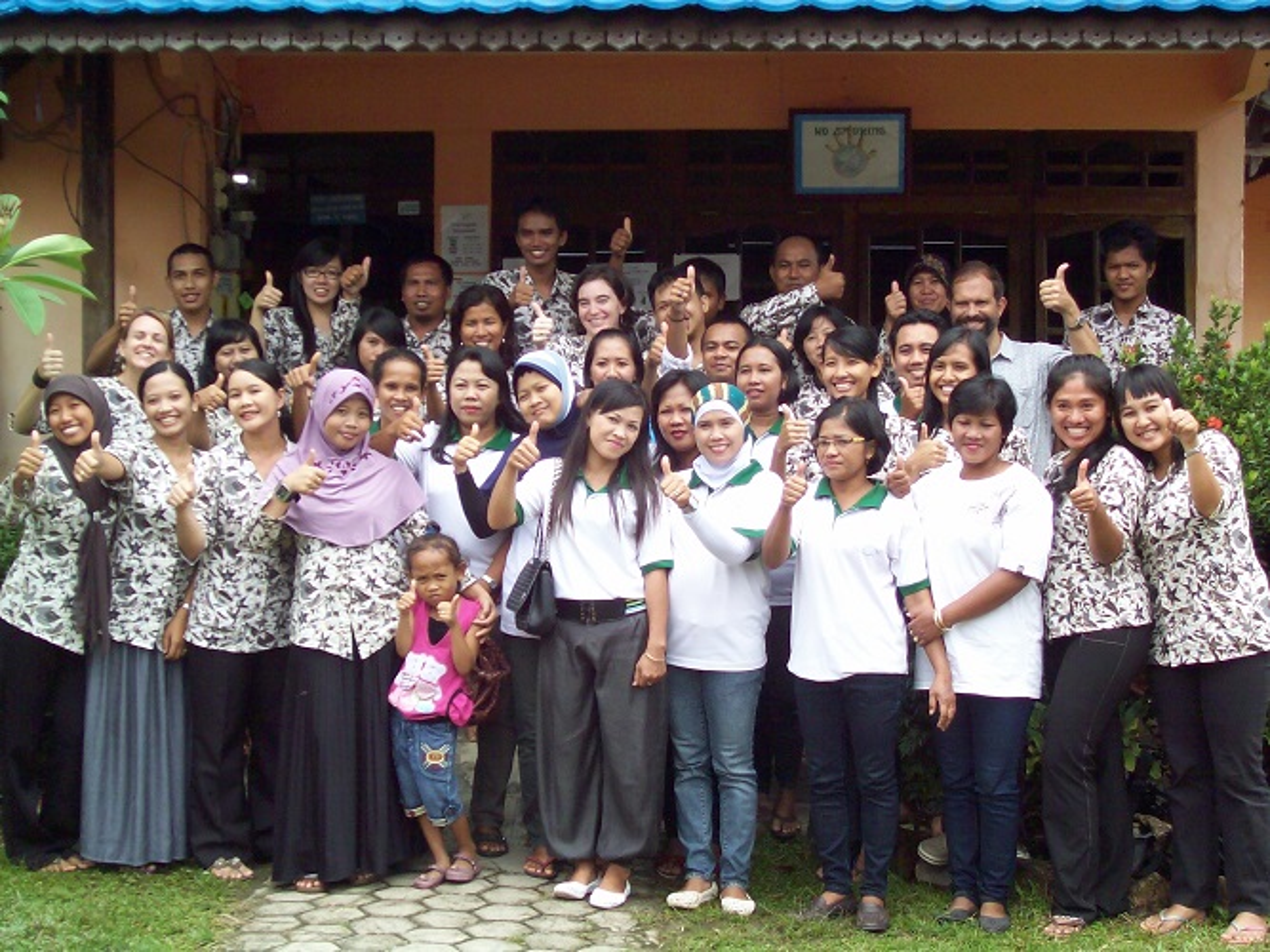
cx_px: 635
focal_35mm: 56
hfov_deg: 34.4
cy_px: 476
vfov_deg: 26.1
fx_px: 2054
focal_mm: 9.4
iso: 80
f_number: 3.4
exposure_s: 1/357
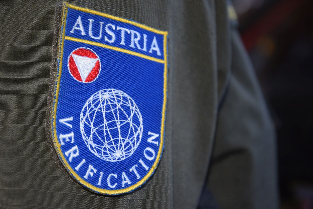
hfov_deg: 17.1
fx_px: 1043
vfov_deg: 11.4
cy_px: 104
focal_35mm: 120
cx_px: 156
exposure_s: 1/60
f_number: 5.3
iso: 640
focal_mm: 80
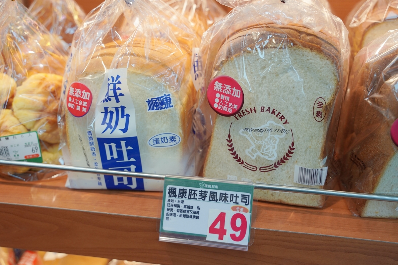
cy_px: 132
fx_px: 464
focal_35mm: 42
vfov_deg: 31.9
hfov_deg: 46.4
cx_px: 199
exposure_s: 1/160
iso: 640
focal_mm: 42
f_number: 4
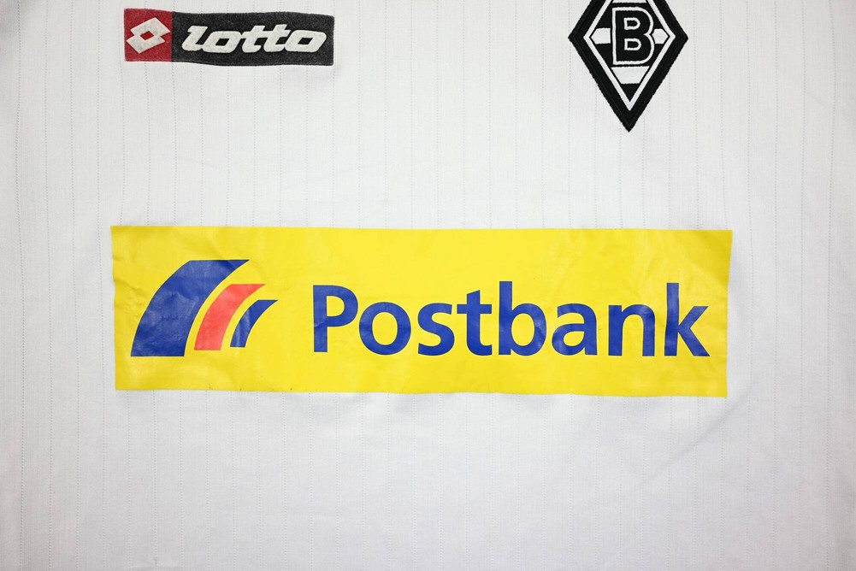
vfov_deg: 53.2
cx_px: 428
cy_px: 286
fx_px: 571
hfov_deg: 73.7
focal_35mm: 24
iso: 200
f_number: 4.5
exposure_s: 1/160
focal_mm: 24
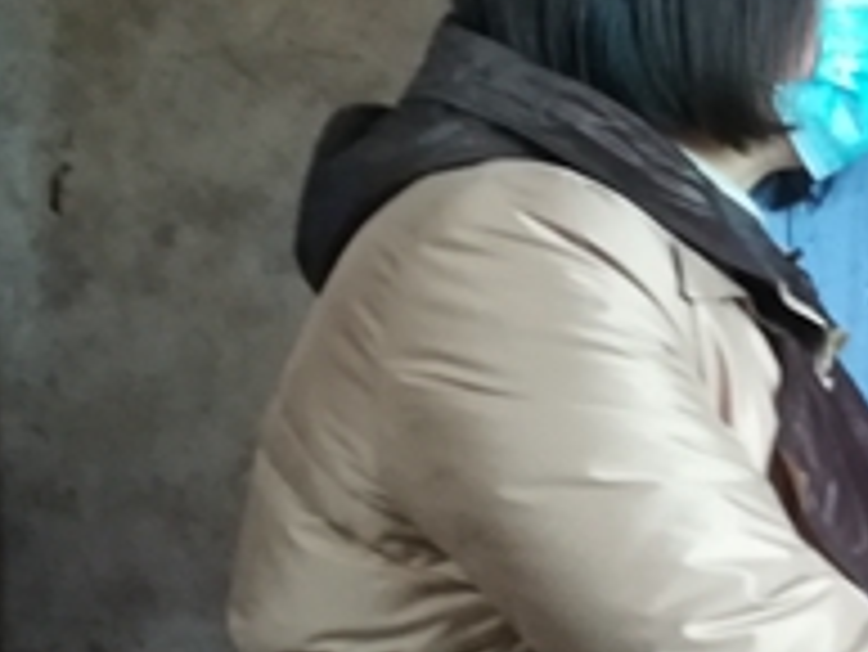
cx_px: 1183
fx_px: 2158
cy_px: 360
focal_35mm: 86
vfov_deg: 17.2
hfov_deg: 20.4
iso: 500
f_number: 2.2
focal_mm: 3.83
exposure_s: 1/20
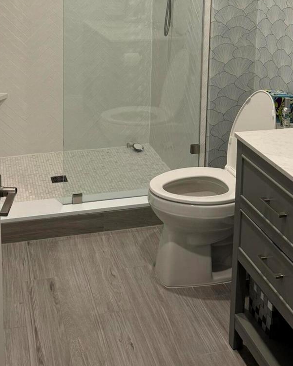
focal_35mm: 48
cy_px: 24
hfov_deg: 31.3
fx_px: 520
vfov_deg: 36.0
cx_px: 113
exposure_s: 1/60
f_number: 1.78
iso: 160
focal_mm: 6.76
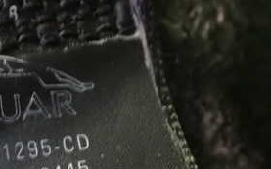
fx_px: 510
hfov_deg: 28.6
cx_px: 25
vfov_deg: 18.0
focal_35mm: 69
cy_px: 195
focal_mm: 5.4
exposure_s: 1/15
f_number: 2.3
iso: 1600
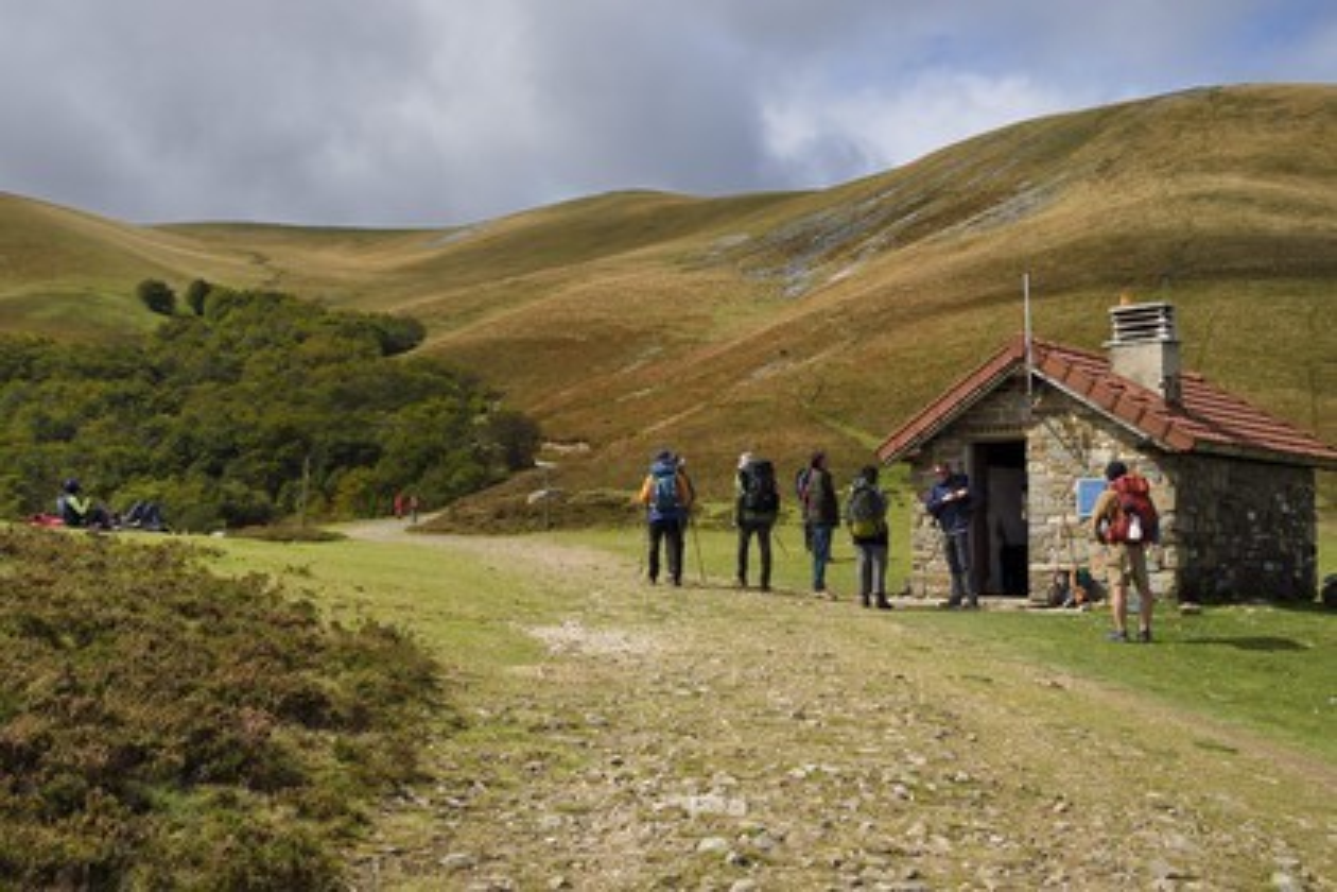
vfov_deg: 31.9
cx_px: 668
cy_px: 446
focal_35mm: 42
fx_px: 1560
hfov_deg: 46.4
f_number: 10
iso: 200
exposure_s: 1/400
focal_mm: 42
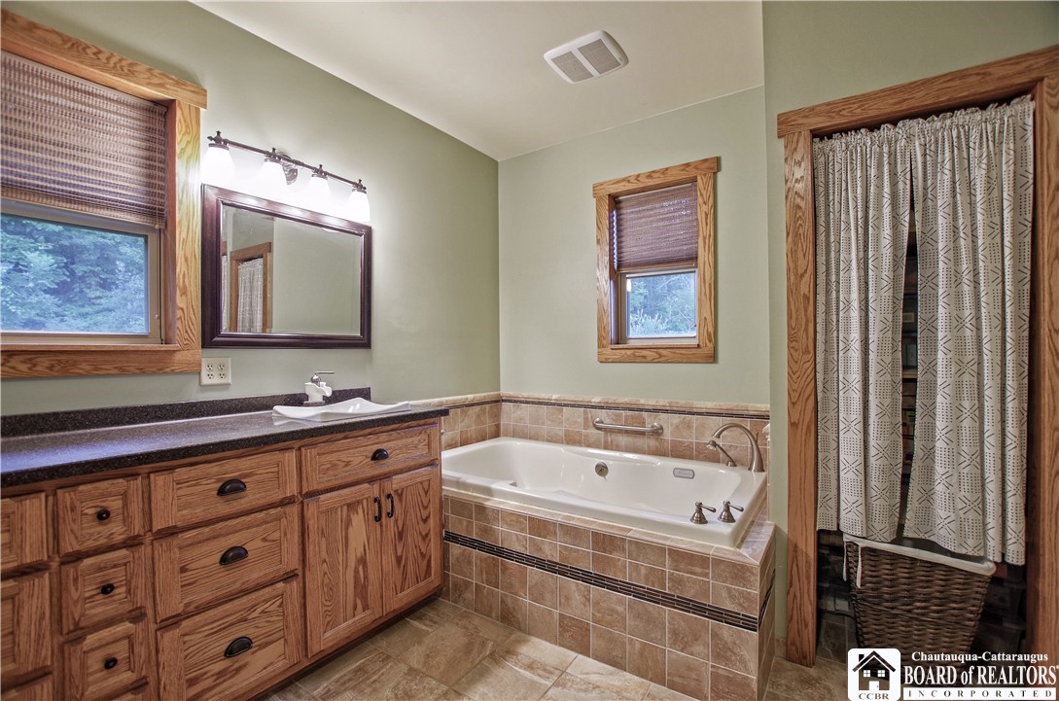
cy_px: 350
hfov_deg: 100.5
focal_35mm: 15
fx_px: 440
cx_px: 530
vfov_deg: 77.1
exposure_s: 1/25
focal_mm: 10
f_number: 3.5
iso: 400
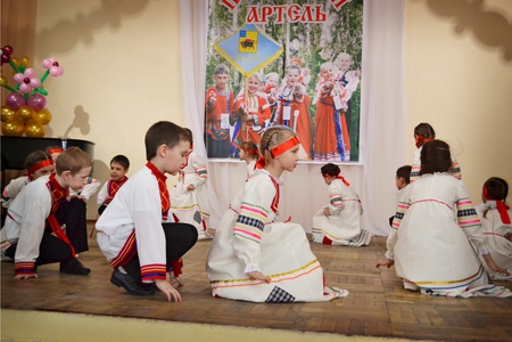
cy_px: 171
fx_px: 555
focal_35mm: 39
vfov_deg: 34.2
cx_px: 256
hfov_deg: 49.6
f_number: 4.2
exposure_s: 1/400
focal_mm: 26
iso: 3200
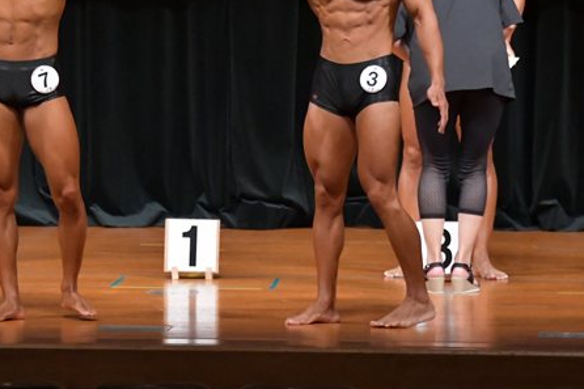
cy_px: 93
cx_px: 187
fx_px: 5692
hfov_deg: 5.9
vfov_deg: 3.9
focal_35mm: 351
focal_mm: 135
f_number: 5.6
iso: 6400
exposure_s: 1/400
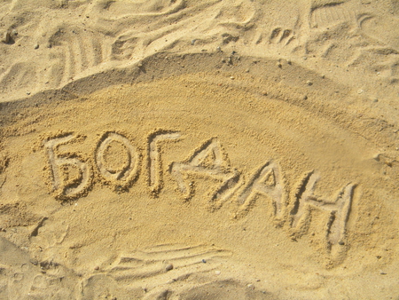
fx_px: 473
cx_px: 200
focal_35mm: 41
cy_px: 150
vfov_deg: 35.2
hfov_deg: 45.8
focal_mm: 7.3
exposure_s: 1/281
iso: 80
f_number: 7.6
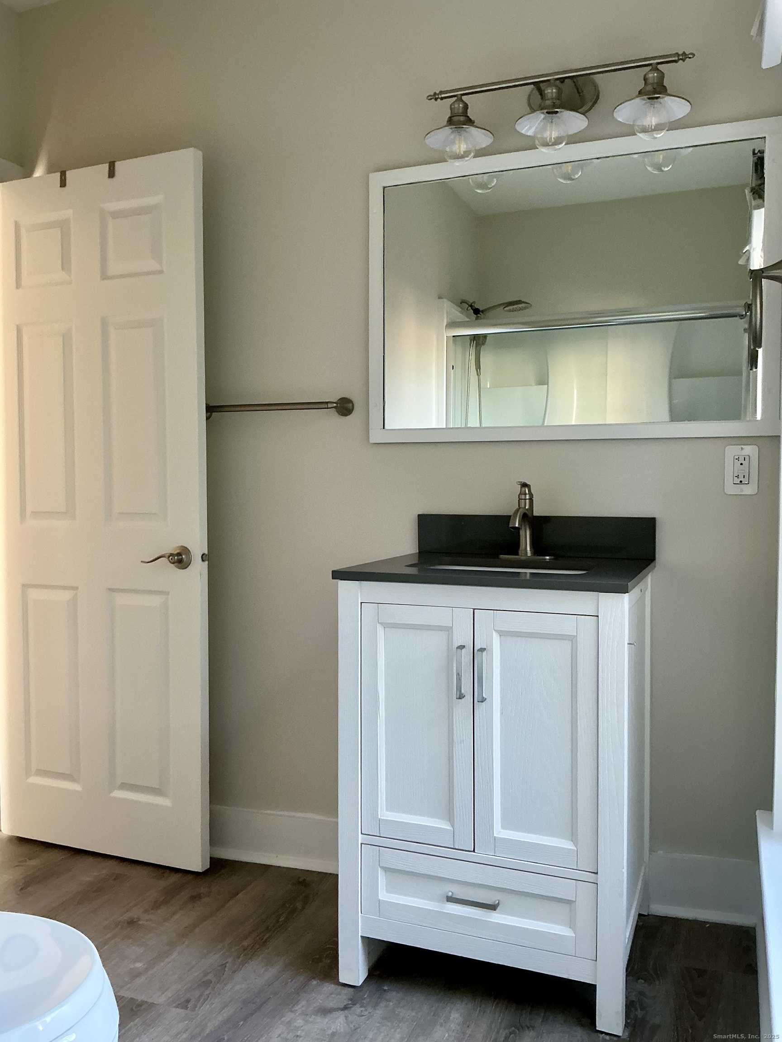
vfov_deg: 63.4
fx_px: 843
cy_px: 521
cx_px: 391
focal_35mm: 28
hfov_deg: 49.7
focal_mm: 3
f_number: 1.8
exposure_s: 1/60
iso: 125
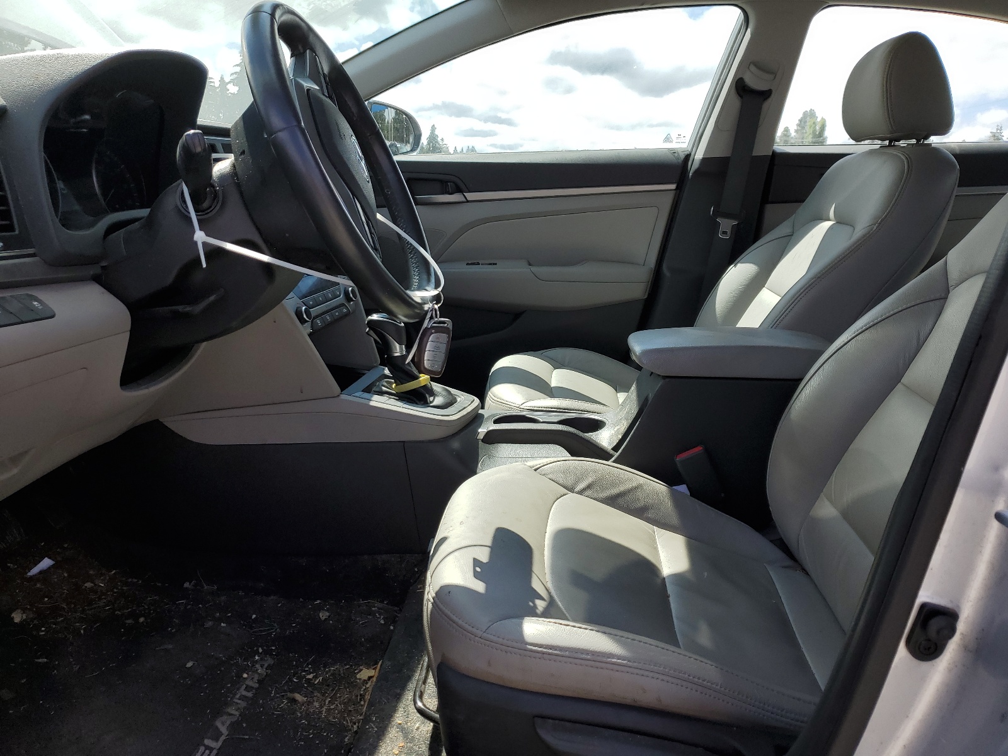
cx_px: 504
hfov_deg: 67.3
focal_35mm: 26
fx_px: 757
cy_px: 378
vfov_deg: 53.1
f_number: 1.5
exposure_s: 1/1429
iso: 50
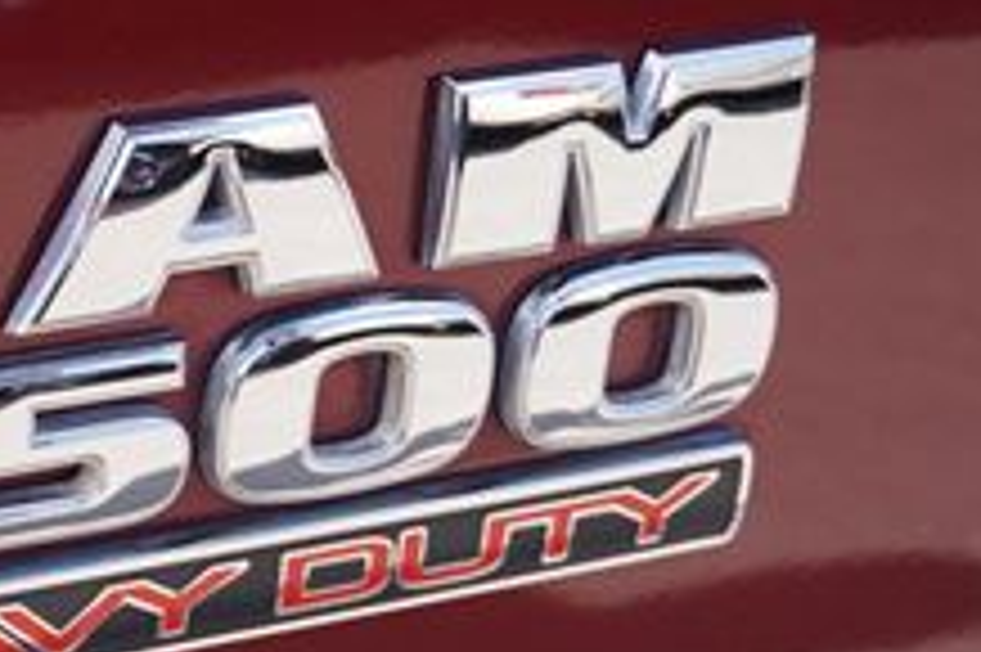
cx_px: -369
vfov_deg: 10.0
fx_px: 3716
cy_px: 364
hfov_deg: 14.3
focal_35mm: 136
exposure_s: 1/160
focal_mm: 31
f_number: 5
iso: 160
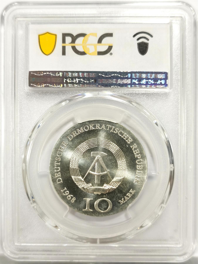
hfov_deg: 27.0
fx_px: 412
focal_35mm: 54
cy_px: 132
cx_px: 99
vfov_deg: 35.5
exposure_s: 1/100
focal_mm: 5.56
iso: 125
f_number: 16
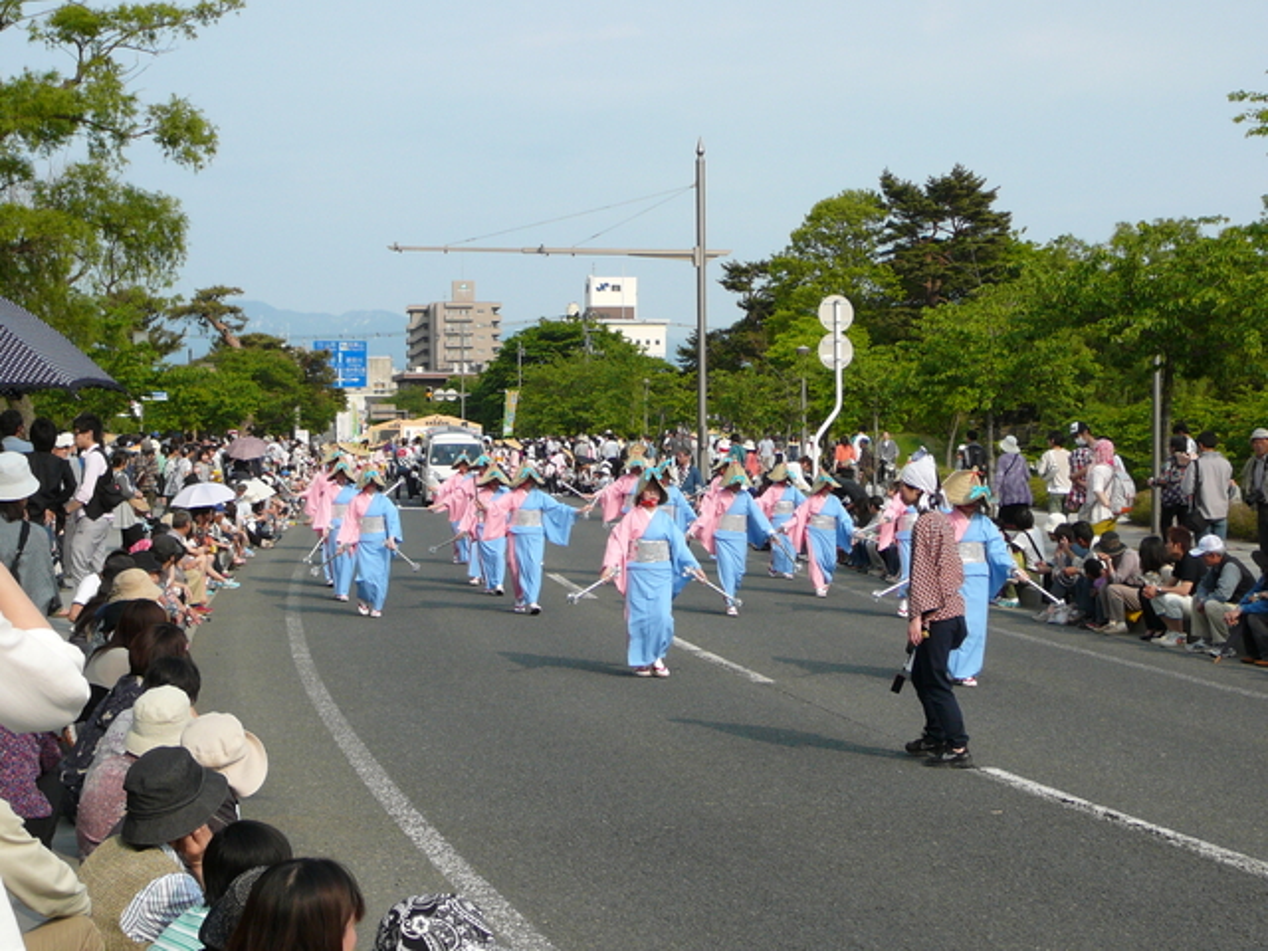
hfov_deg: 27.4
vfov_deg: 20.7
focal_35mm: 71
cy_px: 476
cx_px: 634
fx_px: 2601
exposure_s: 1/800
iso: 80
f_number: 3.7
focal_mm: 10.5
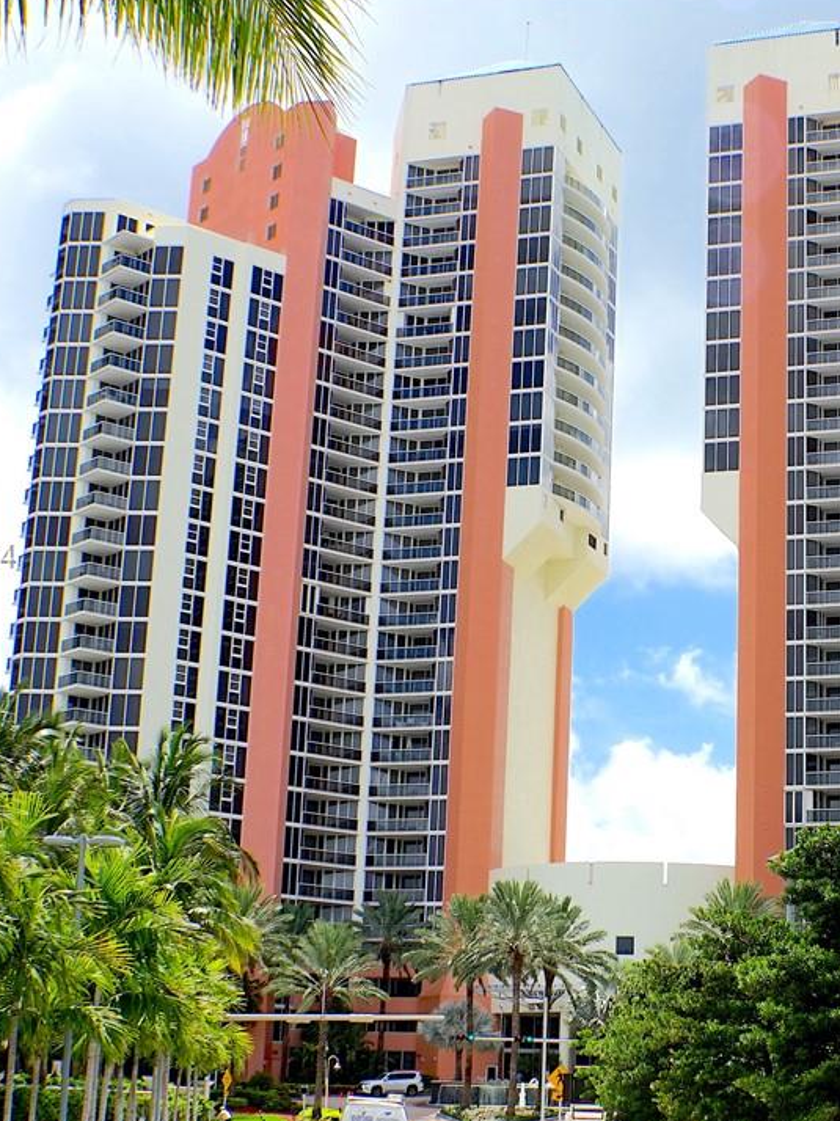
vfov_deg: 24.7
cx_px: 703
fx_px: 2558
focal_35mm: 79
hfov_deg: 18.4
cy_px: 557
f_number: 13
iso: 100
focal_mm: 36
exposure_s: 1/100
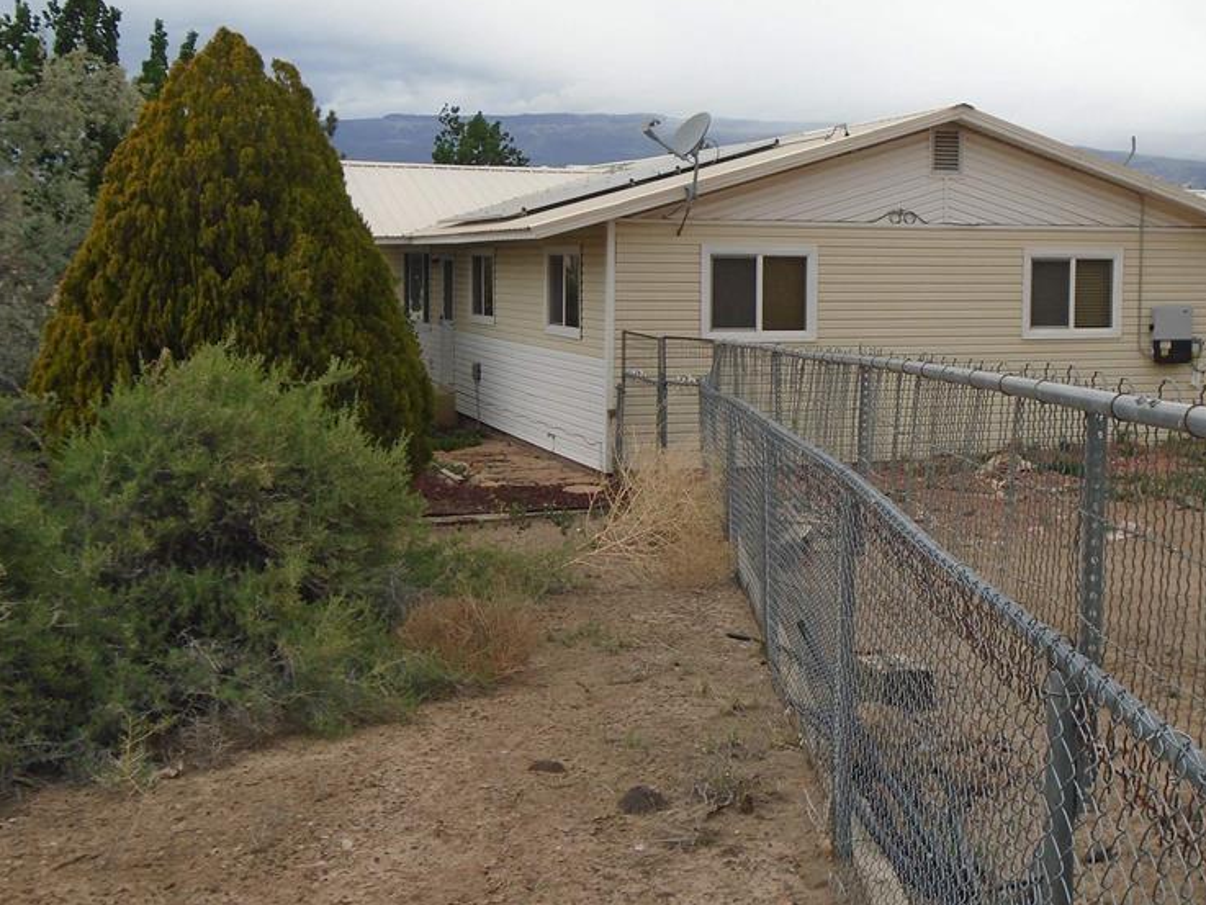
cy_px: 385
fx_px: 1742
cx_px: 825
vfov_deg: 29.1
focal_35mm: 50
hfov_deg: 37.7
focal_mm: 6.4
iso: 100
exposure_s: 1/200
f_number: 9.5
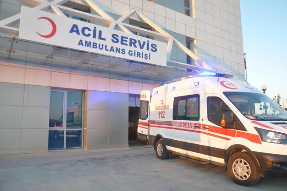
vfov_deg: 47.8
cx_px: 144
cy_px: 96
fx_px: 215
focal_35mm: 27
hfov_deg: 67.4
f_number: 7.1
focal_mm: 18
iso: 200
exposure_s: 1/50
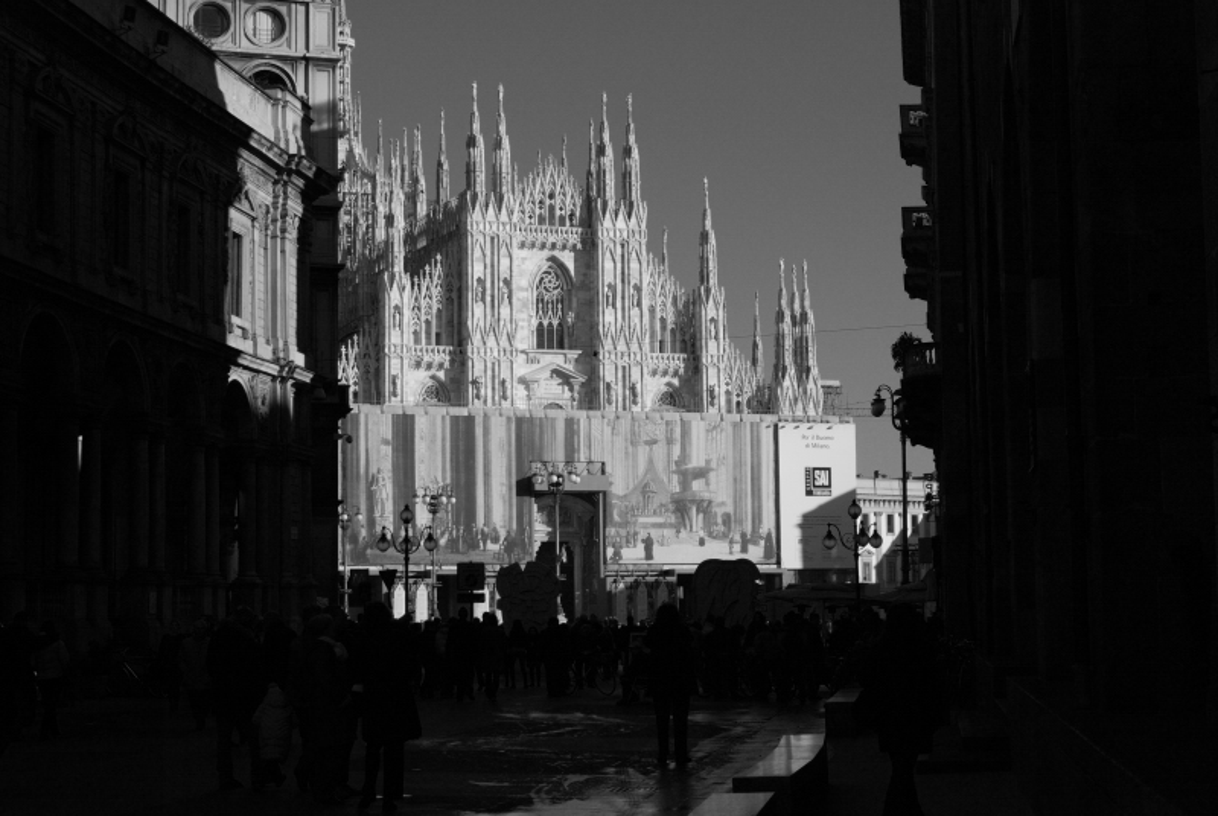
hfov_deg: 30.5
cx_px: 609
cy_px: 408
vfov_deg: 20.7
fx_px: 2236
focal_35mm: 66
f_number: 8
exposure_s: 1/350
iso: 200
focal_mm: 44
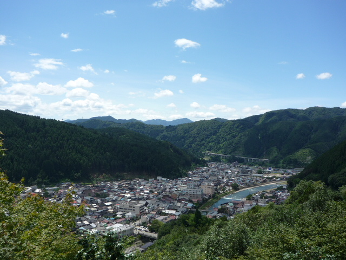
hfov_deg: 55.4
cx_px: 173
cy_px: 130
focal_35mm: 33
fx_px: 330
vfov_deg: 42.9
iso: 100
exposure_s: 1/640
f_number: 4.5
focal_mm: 5.8
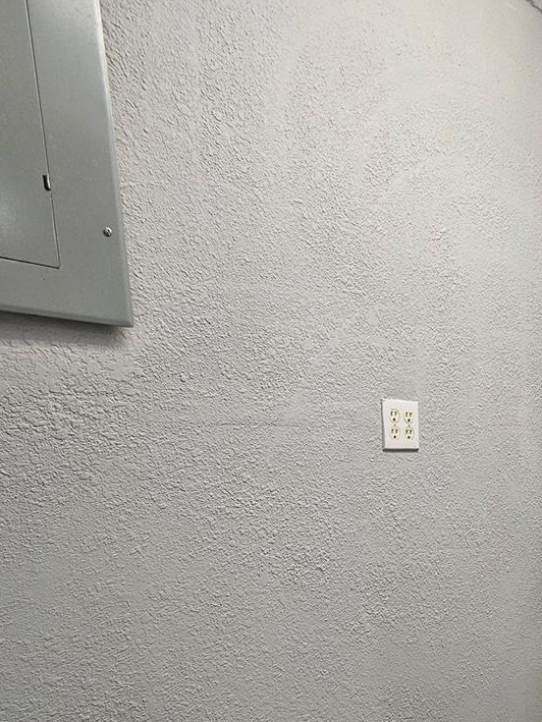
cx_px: 373
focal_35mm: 22
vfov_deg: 71.1
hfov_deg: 59.3
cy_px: 543
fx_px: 459
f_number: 2.2
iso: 200
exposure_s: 1/60
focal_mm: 2.2
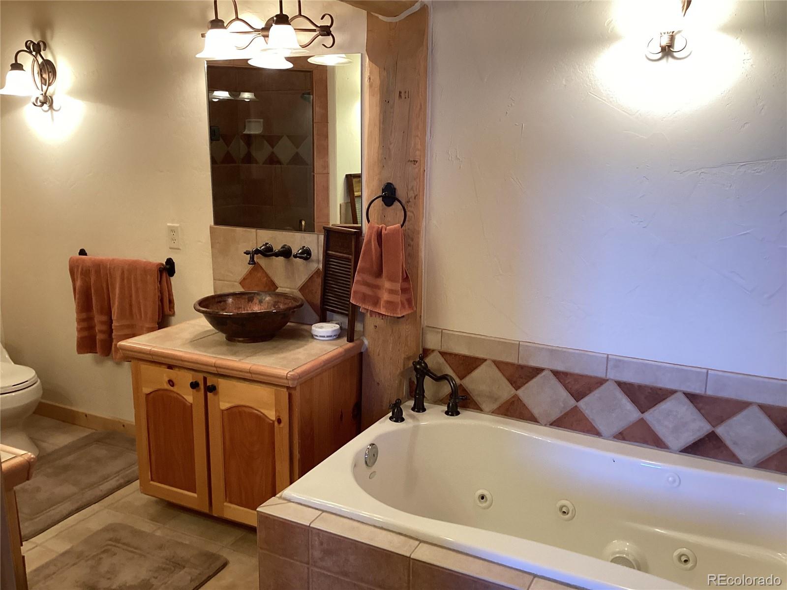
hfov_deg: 58.4
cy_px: 295
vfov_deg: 45.4
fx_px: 705
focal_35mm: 31
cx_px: 394
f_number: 2.4
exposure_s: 1/60
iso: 160
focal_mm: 3.3
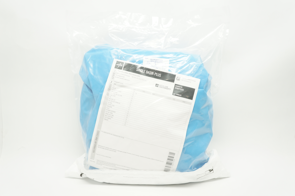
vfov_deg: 43.5
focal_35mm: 30
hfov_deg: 62.0
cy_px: 98
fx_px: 246
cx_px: 148
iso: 400
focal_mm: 20
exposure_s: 1/40
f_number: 6.3
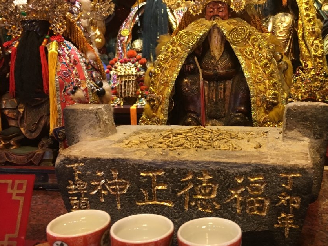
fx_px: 351
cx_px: 201
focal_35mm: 37
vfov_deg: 38.4
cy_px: 93
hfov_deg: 49.7
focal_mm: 4.15
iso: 125
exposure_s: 1/30
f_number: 2.2
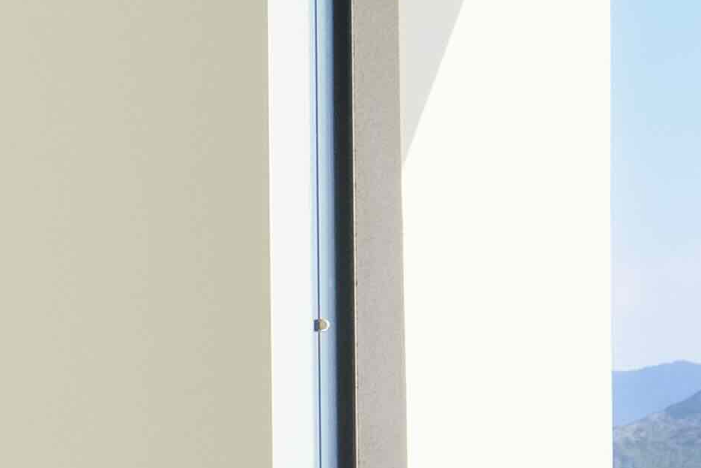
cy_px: 581
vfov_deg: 6.6
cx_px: -1287
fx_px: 4031
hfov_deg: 8.5
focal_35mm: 207
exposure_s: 1/400
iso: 400
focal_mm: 20.9
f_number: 8
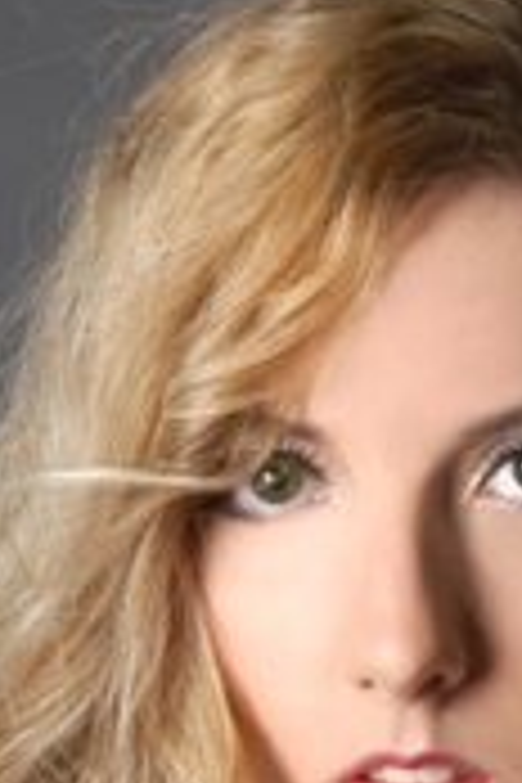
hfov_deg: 6.4
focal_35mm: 215
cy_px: 1017
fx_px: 4676
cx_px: 493
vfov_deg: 9.4
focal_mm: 52
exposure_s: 1/160
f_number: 7.1
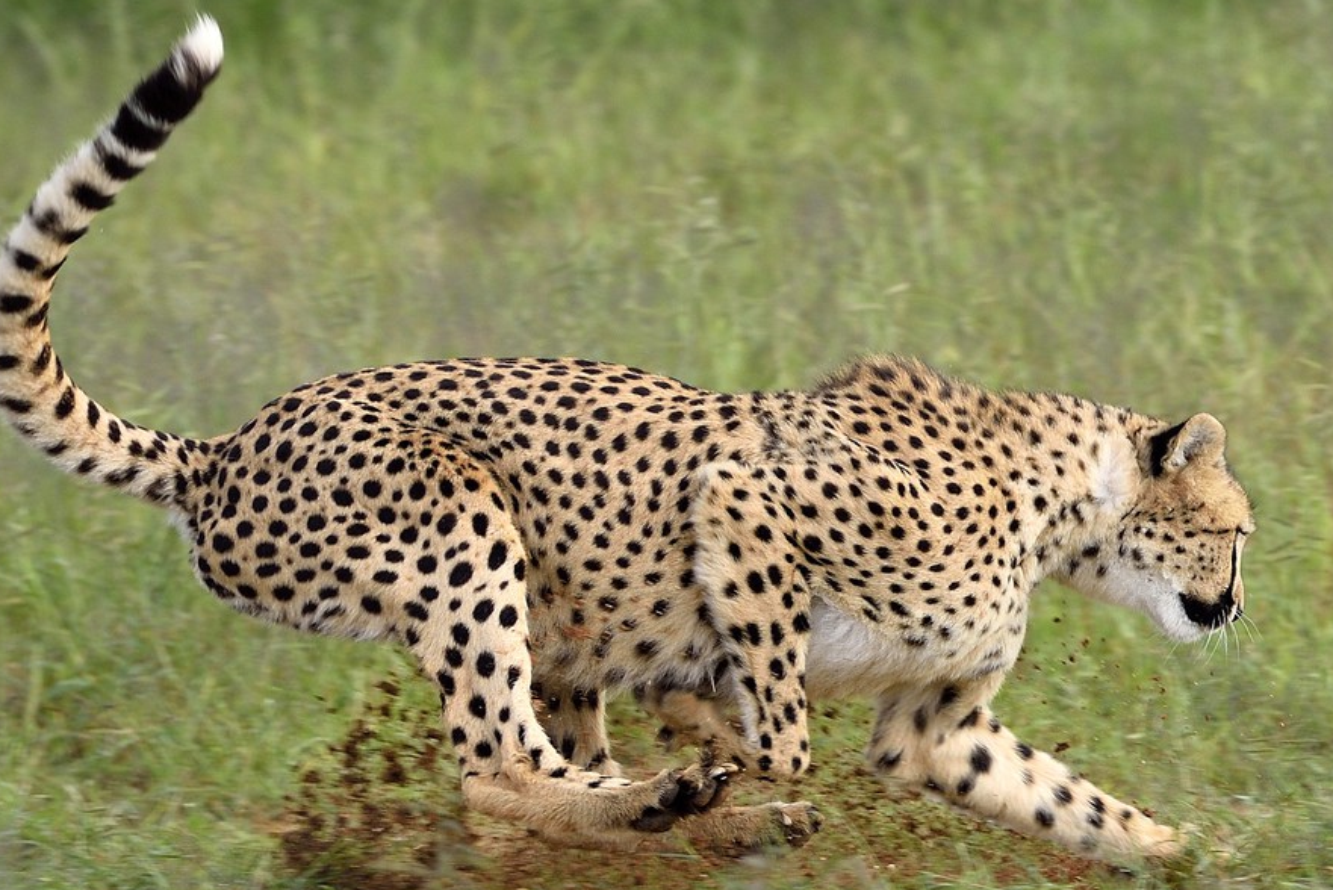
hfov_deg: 5.7
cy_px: 359
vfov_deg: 3.8
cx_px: 829
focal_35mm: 363
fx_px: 13445
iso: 400
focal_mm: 200
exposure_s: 1/1000
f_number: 5
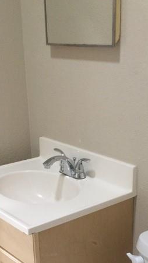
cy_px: 191
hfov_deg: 21.4
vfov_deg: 36.5
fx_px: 390
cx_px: 96
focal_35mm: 56
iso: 64
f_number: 2.2
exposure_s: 1/4
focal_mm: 4.15
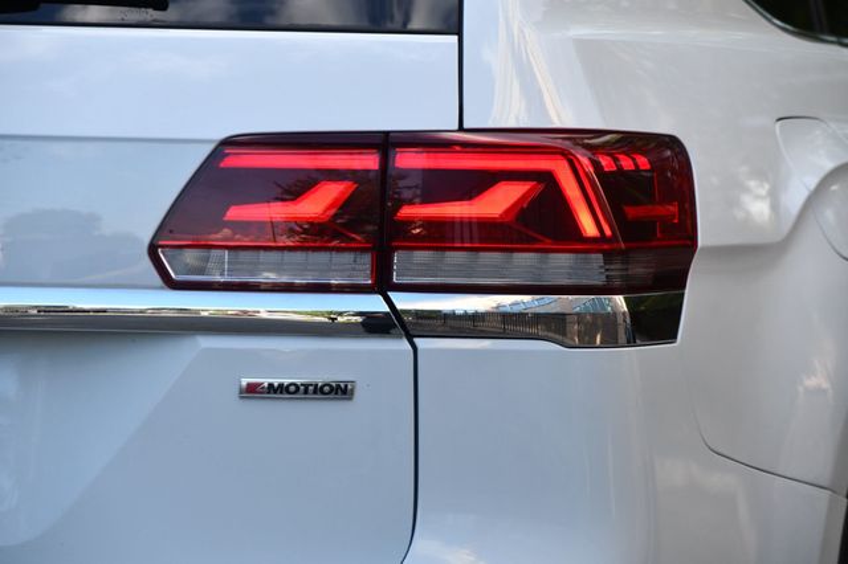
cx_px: 424
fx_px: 4591
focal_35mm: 195
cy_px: 282
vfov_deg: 7.0
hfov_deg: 10.6
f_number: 5.6
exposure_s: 1/250
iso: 280
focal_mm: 130
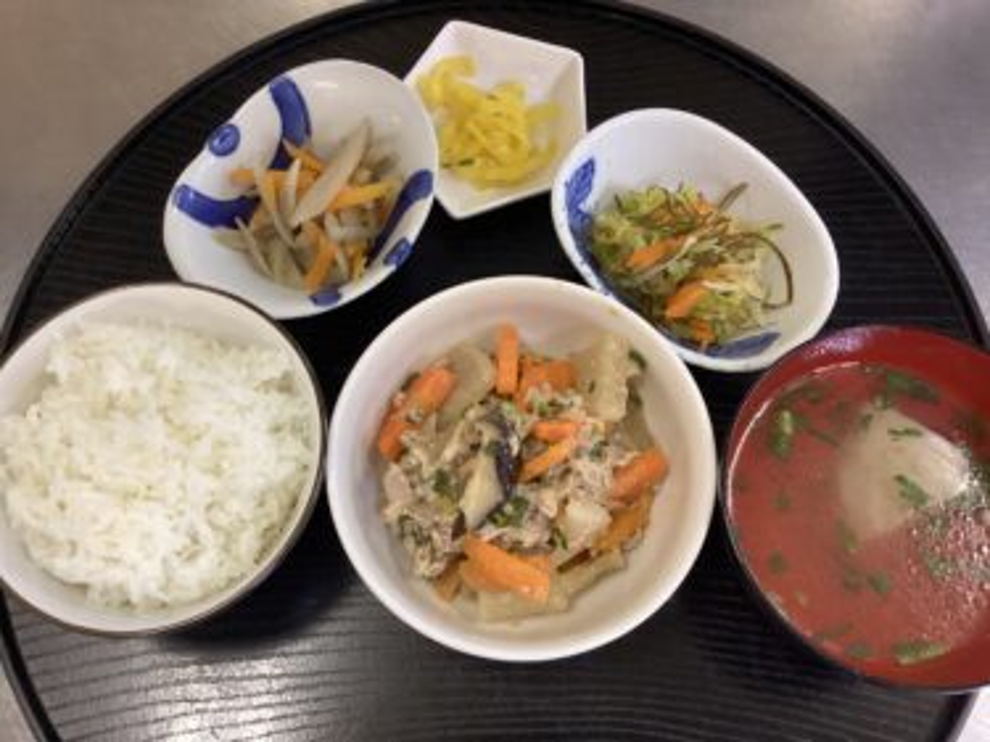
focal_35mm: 31
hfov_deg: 58.4
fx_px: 886
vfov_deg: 45.4
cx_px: 495
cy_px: 371
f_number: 2.4
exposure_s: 1/60
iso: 250
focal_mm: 3.3
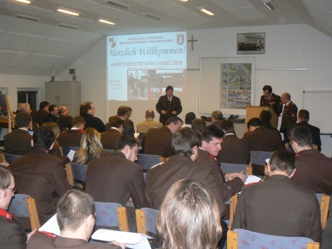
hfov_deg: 51.3
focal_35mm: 36
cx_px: 166
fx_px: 345
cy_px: 124
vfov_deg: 39.7
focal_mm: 6
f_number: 2.8
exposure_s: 1/30
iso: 250
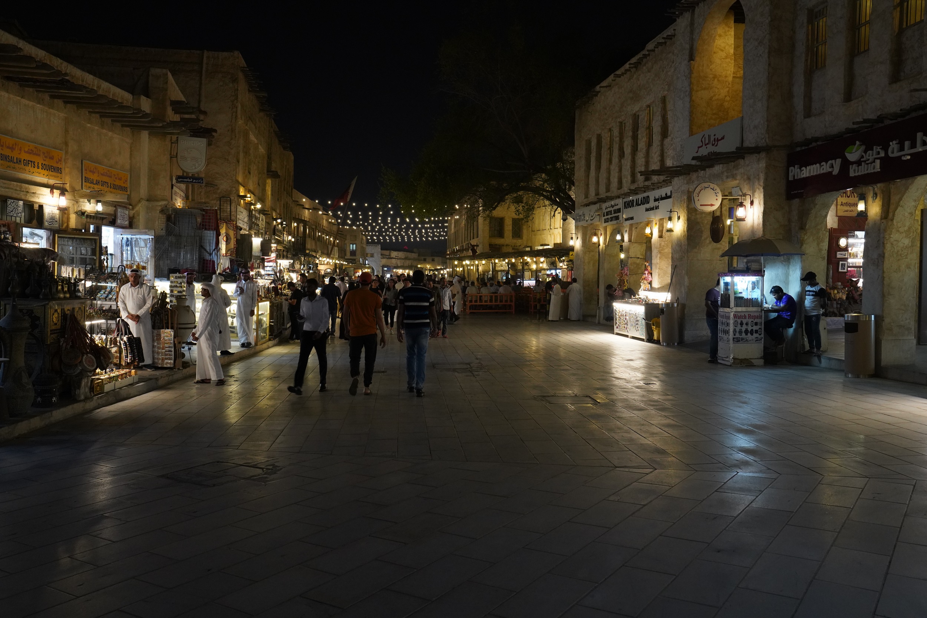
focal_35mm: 31
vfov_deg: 42.3
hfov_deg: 60.3
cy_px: 309
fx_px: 798
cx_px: 464
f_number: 6.3
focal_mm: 31
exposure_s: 1/50
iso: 3200
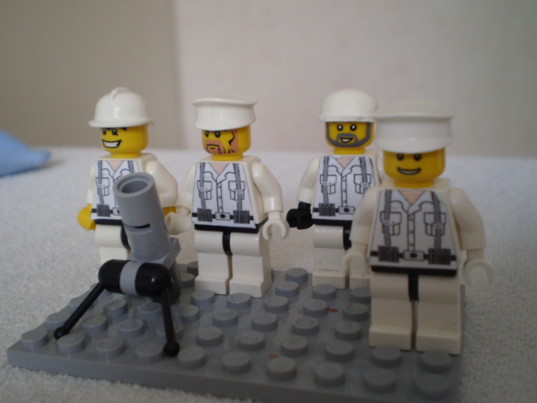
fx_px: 667
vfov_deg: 33.6
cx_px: 270
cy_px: 200
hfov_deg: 43.9
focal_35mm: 43
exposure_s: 1/6
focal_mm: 7.4
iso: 125
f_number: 3.5
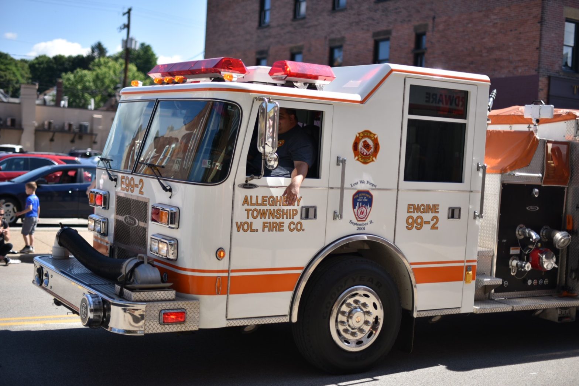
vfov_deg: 27.0
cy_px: 193
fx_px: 804
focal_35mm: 50
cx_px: 290
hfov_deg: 39.6
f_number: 1.4
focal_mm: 50
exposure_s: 1/4000
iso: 100
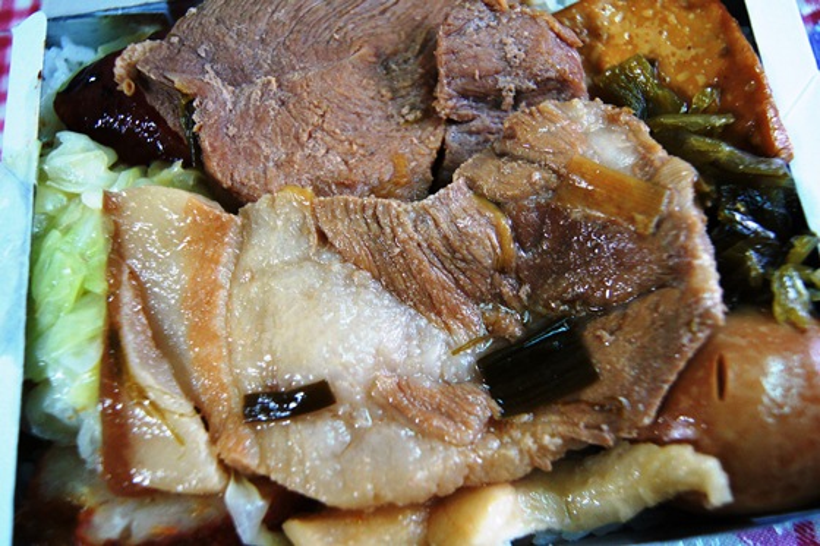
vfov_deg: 36.9
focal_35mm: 36
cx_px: 410
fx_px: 820
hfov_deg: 53.1
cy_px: 273
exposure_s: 1/40
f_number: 4
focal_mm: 24
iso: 1000
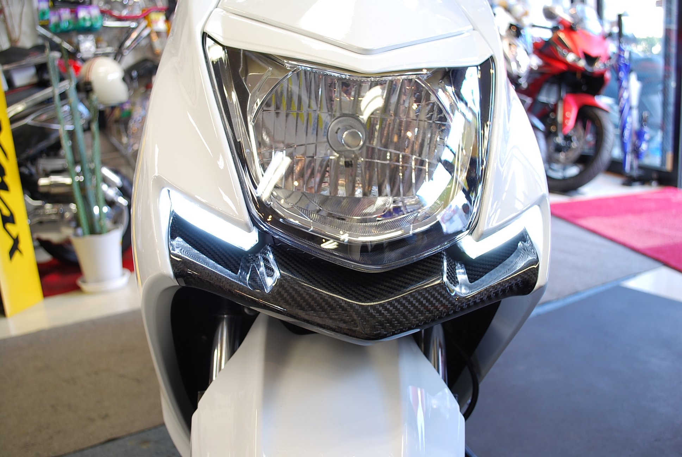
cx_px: 341
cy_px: 228
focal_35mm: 33
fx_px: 626
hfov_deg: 57.2
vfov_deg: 40.1
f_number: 4.5
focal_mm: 22
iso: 100
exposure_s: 1/8
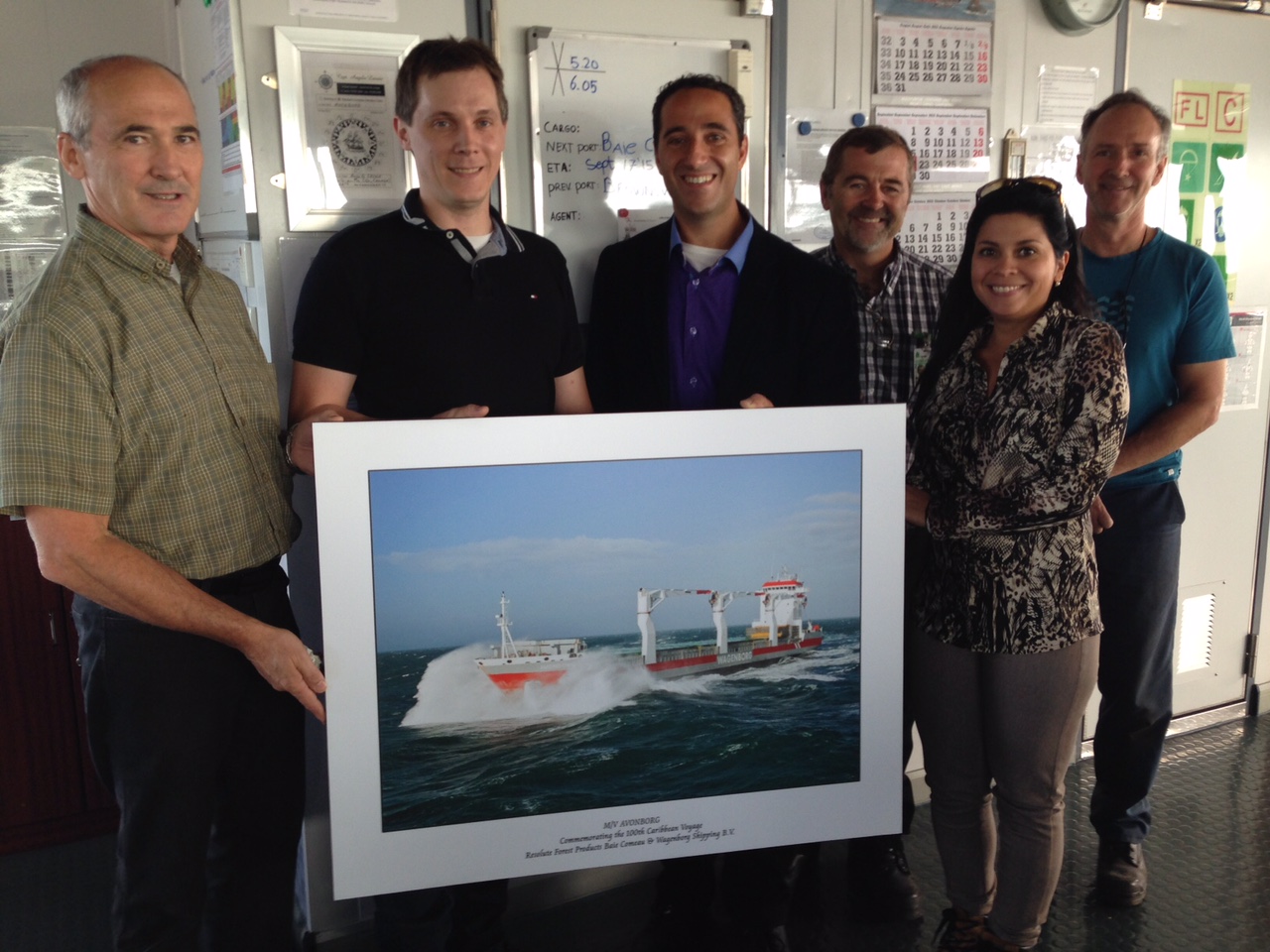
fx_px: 1211
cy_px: 476
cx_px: 635
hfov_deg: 55.4
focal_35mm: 33
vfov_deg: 42.9
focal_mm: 4.12
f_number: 2.4
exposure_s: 1/40
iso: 50
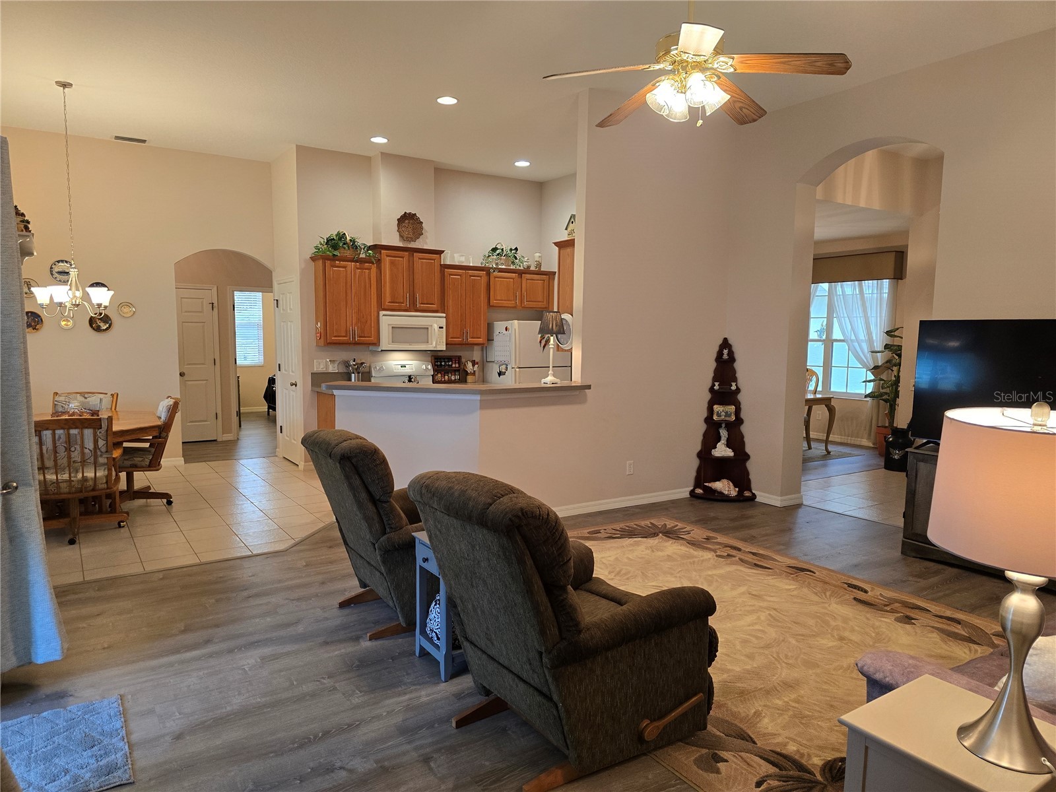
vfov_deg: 58.9
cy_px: 396
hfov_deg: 73.9
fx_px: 702
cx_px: 528
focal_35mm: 23
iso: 250
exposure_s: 1/120
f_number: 1.7
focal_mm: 6.3
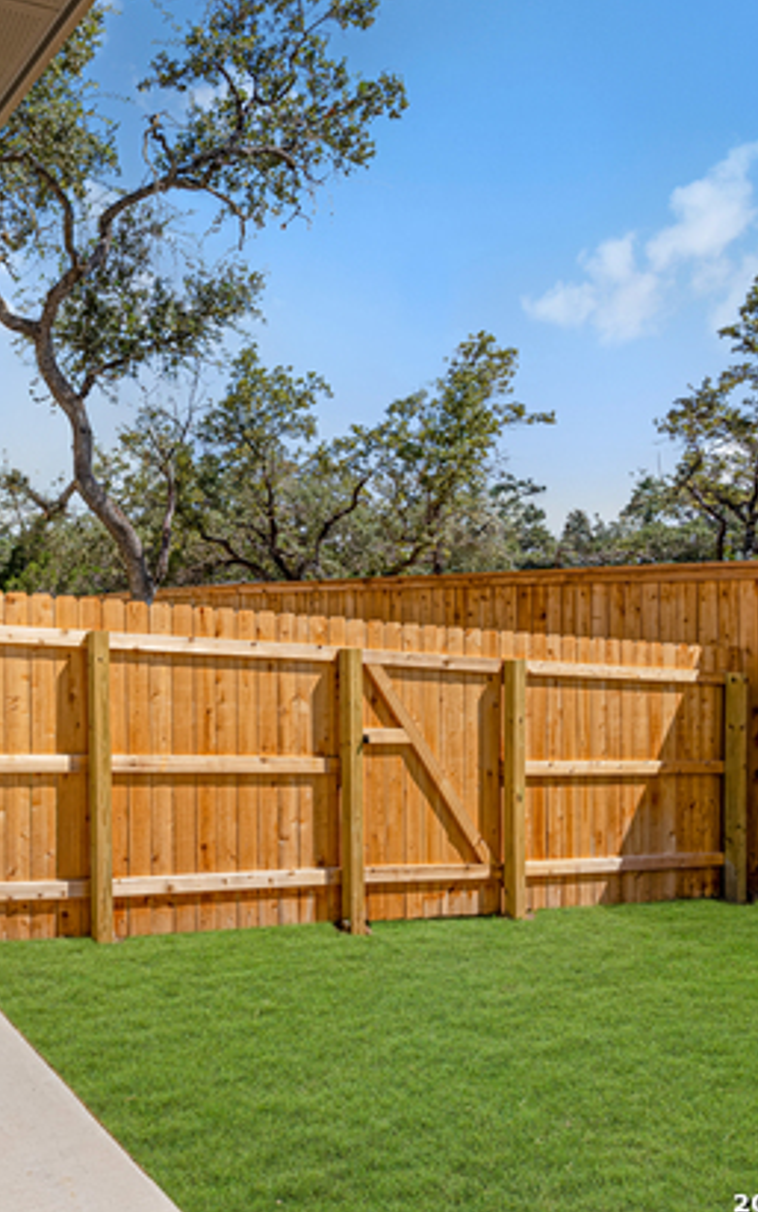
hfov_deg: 41.0
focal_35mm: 27
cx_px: 24
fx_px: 892
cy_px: 591
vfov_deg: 68.4
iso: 100
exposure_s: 1/100
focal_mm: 17
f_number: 9
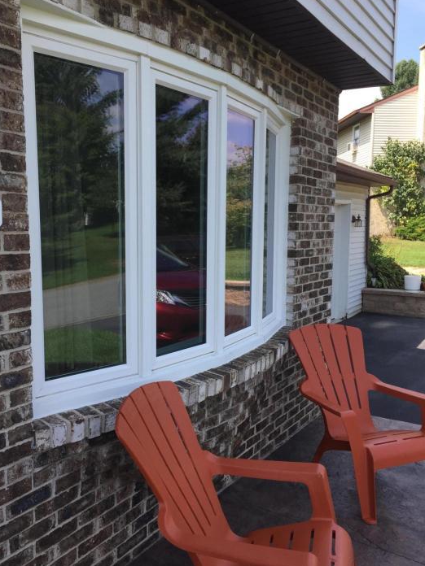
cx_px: 204
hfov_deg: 44.2
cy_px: 297
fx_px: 524
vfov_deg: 56.8
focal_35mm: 32
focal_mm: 4.15
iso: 32
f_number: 2.2
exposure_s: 1/746
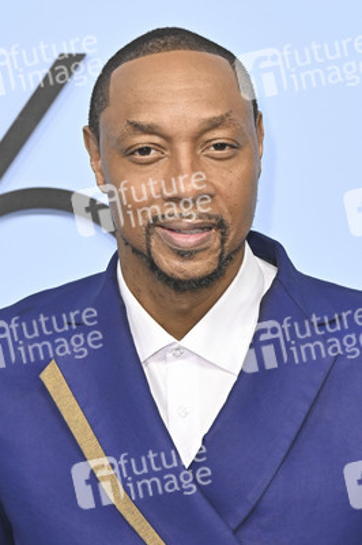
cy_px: 272
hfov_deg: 12.5
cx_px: 181
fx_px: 1647
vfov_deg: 18.8
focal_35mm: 109
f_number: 5.6
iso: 1600
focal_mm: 73
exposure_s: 1/320
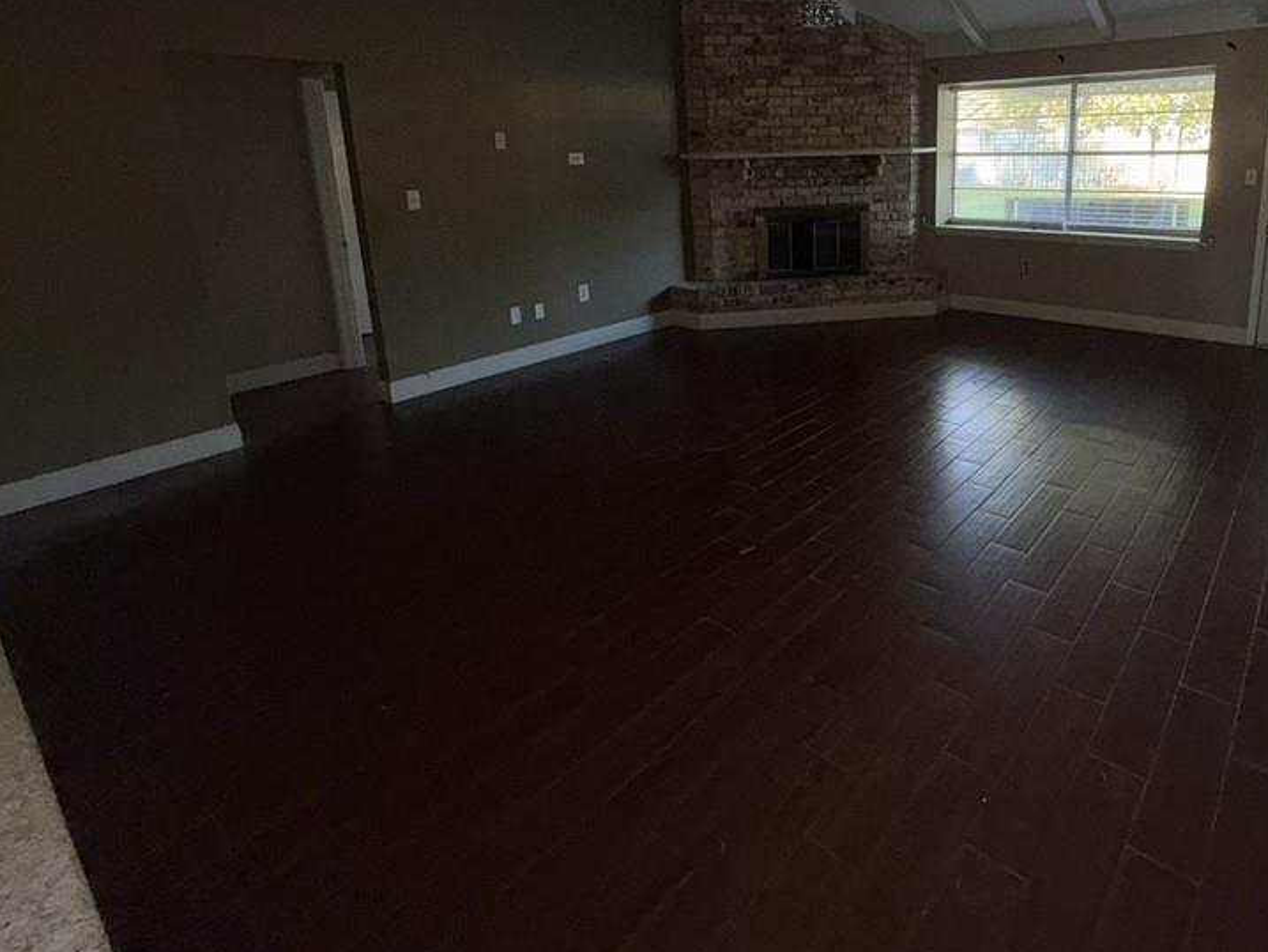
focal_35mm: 20
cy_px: 294
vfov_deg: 63.8
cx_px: 806
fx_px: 733
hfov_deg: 79.9
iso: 100
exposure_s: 1/63
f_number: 2.2
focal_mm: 2.22
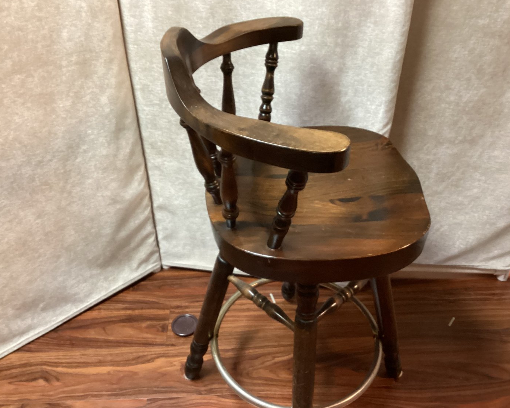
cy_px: 201
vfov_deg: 44.6
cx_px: 274
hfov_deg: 54.2
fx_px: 498
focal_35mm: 33
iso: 400
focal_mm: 3.3
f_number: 2.4
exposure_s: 1/30
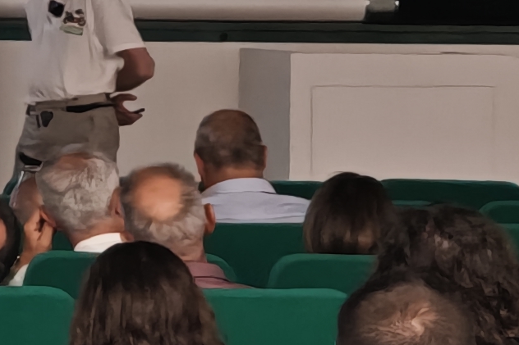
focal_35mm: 310
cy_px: -3
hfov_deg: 6.4
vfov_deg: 4.4
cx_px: -592
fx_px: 4468
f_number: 1.63
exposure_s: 1/48
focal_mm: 8.72
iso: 250
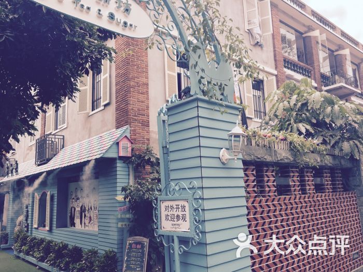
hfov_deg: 61.7
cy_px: 136
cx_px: 182
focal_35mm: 29
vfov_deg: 48.2
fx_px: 304
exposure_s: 1/392
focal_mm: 4.15
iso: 25
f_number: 2.2
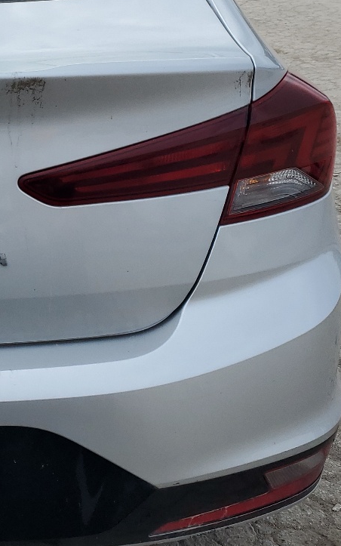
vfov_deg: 33.2
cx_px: -98
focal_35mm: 61
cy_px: 185
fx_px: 907
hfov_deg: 19.7
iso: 50
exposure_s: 1/2500
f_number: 1.5
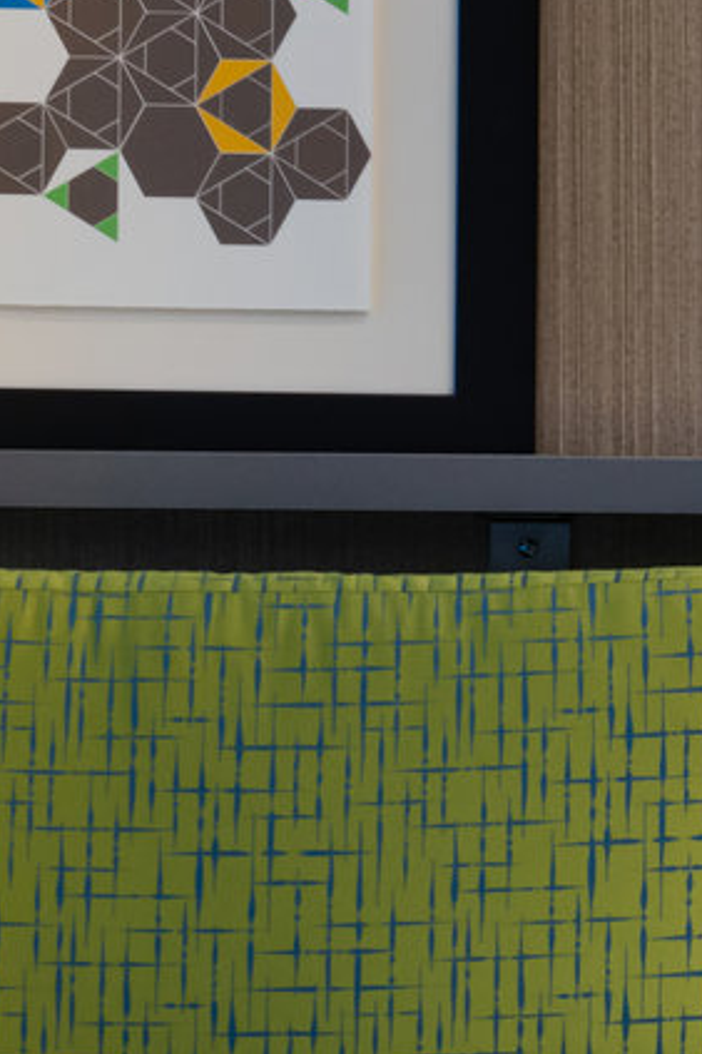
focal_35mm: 281
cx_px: 1628
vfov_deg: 7.3
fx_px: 8219
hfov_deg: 4.8
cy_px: 791
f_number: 11
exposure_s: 1/8
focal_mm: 58
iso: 640
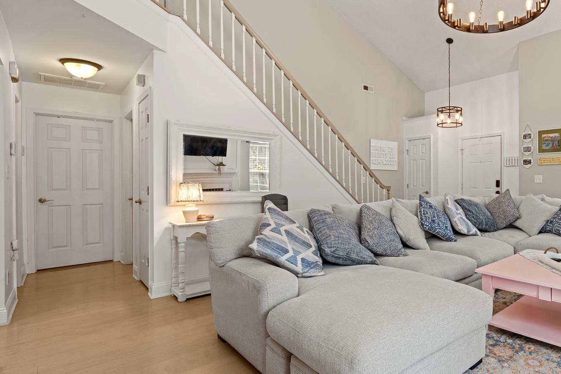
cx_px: 413
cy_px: 190
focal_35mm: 21
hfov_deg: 76.0
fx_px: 327
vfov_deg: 59.5
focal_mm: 14
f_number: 10
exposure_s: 1/1.67
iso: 200
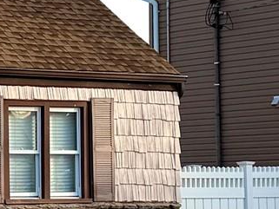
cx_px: -304
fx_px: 1234
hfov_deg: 11.5
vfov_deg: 9.7
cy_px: 85
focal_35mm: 153
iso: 80
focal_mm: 6.76
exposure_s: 1/2907
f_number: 1.78
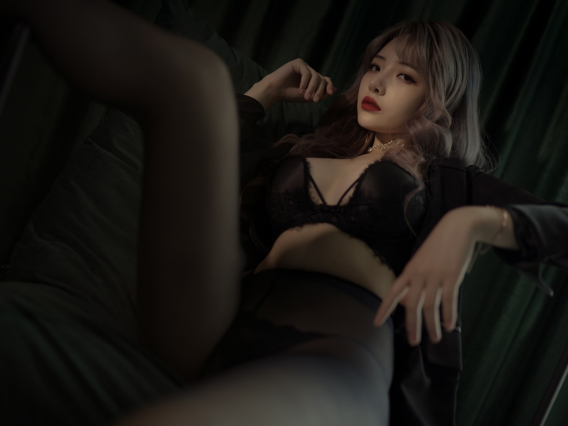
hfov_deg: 49.0
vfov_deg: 37.7
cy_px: 214
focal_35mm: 38
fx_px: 624
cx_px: 274
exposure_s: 1/200
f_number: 1.6
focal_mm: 35
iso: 160
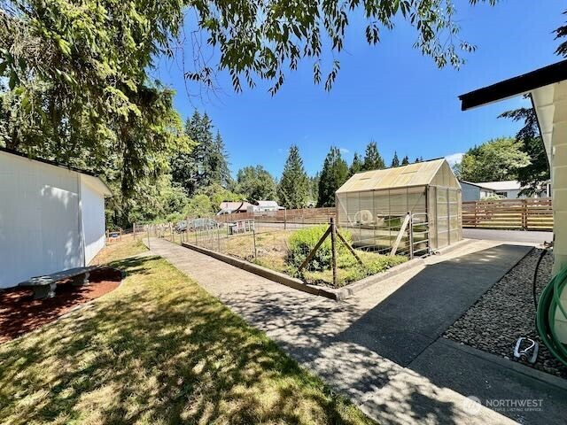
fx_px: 229
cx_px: 284
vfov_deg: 85.7
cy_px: 212
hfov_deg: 102.1
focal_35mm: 14
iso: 50
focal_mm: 2.22
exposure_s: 1/1221
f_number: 2.2
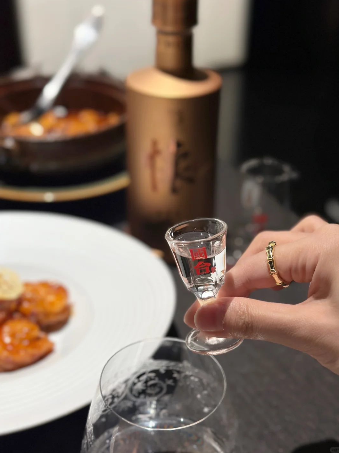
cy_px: 224
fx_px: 640
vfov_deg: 38.9
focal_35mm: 49
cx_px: 171
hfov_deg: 29.7
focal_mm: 6.86
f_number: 1.78
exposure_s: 1/109
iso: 125
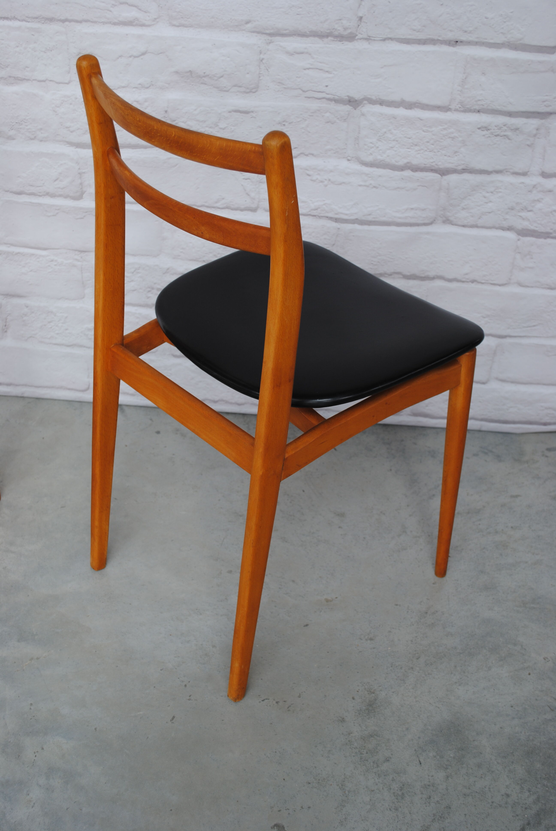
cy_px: 416
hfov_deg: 32.0
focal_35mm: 42
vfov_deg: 46.3
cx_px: 278
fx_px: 970
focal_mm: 28
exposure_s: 1/125
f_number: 5.6
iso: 100
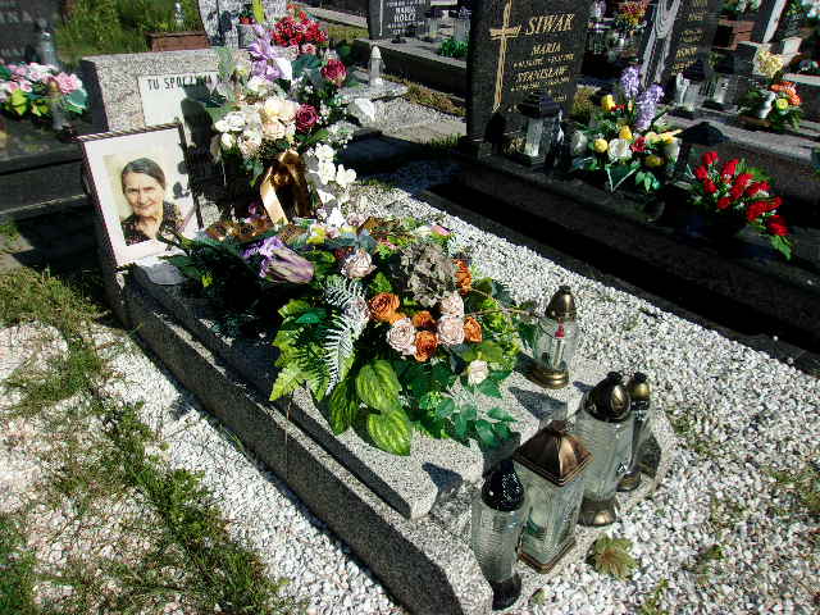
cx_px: 410
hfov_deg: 65.3
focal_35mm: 27
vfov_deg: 51.4
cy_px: 308
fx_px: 640
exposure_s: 1/160
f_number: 10.4
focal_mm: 4.9
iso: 80
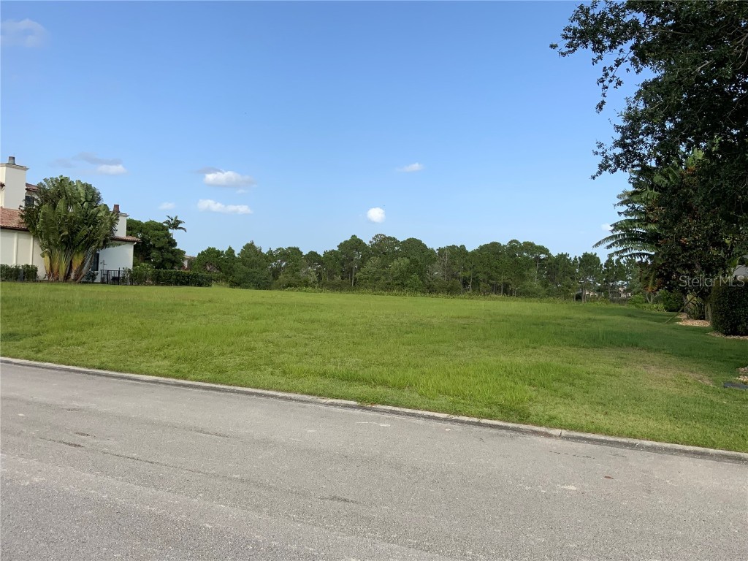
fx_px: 627
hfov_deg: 61.7
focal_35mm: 29
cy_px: 280
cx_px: 374
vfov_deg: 48.2
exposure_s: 1/1168
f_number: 1.8
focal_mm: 3
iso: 16
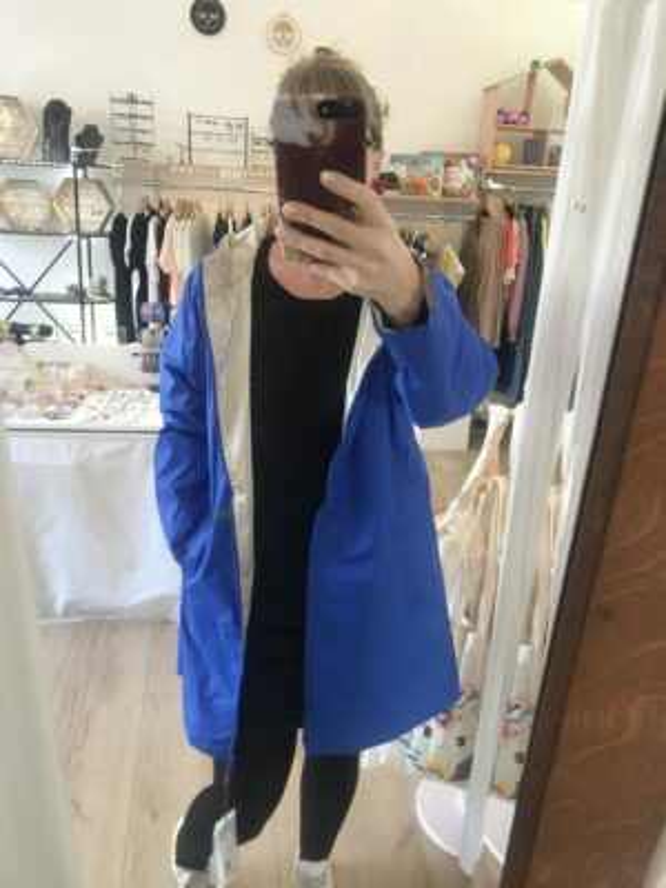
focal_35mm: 28
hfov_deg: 49.7
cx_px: 333
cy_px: 444
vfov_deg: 63.4
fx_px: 718
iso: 32
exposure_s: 1/33
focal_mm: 3.99
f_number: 1.8
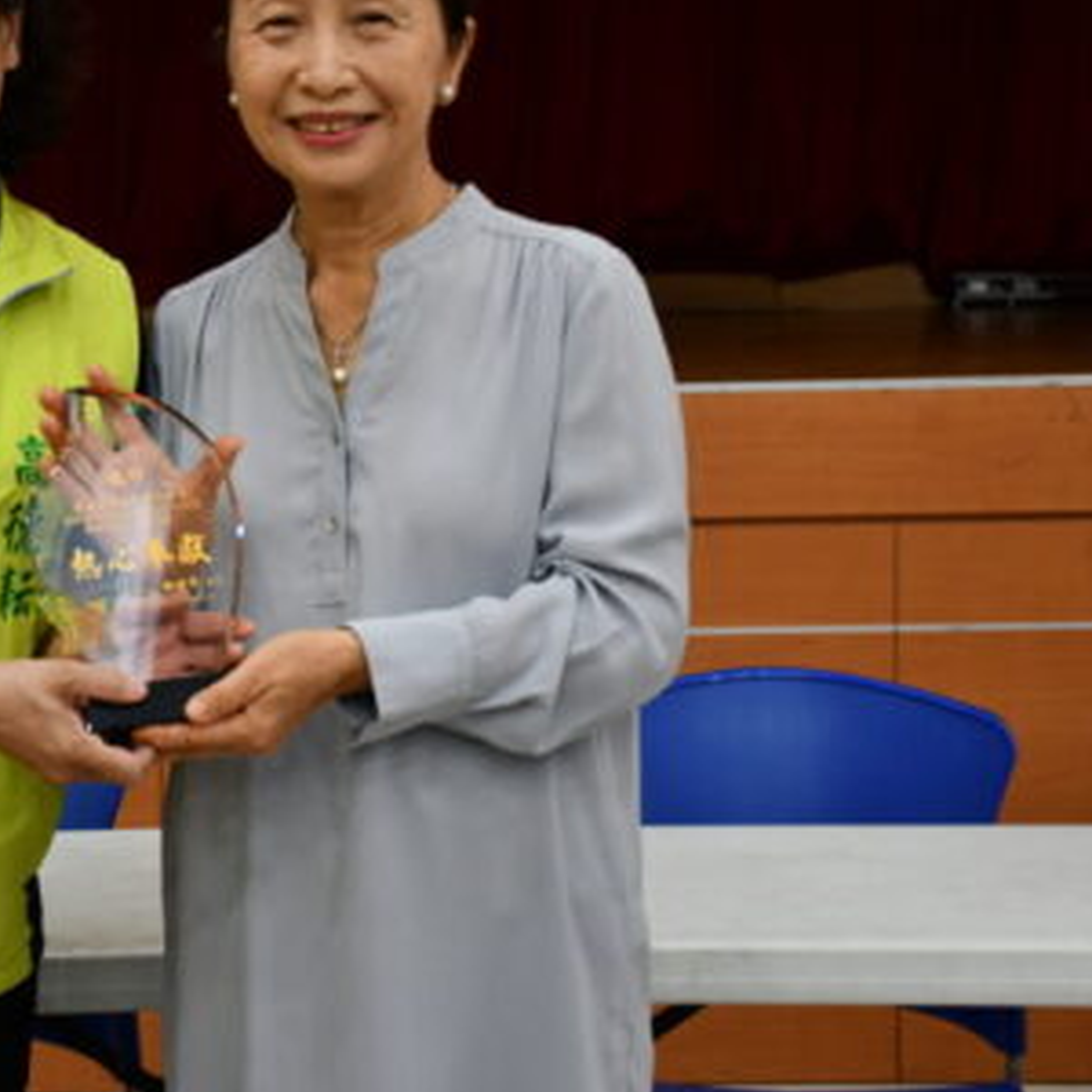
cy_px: 422
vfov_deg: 25.3
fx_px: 2427
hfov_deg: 24.7
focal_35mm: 68
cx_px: 146
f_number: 4
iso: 500
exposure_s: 1/40
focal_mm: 27
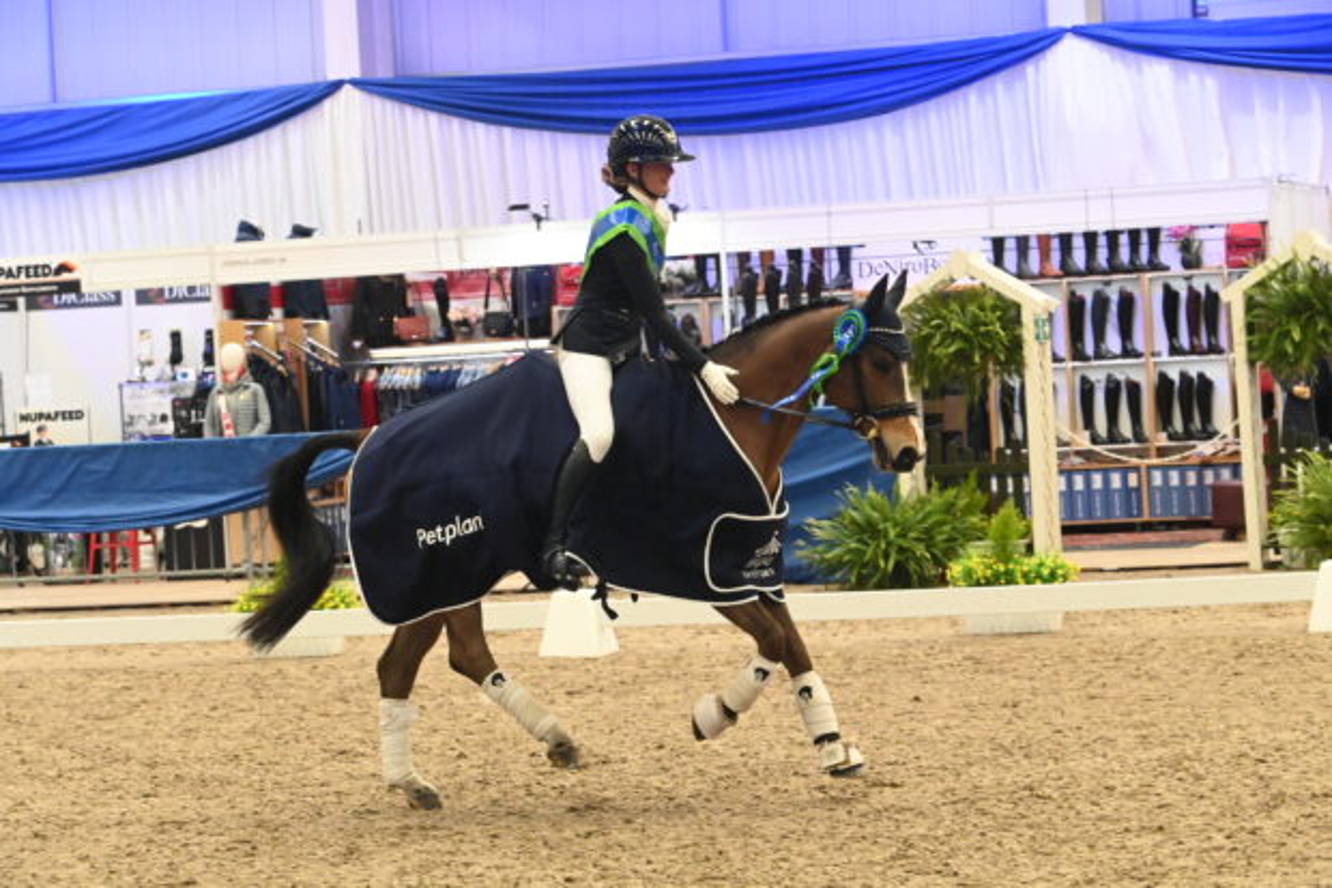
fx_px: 4291
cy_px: 444
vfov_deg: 11.8
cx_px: 666
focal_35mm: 116
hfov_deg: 17.6
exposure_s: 1/640
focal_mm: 116
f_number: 9
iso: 20000
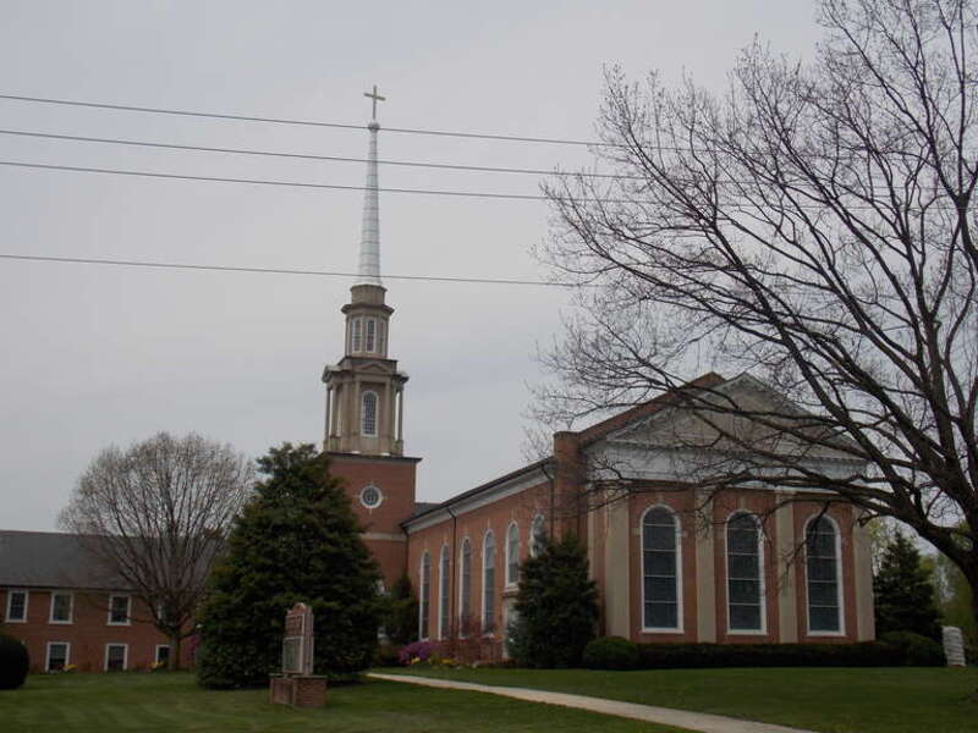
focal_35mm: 41
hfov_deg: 45.8
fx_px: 1158
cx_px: 489
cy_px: 366
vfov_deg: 35.1
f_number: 11.5
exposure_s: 1/160
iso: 80
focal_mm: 7.3
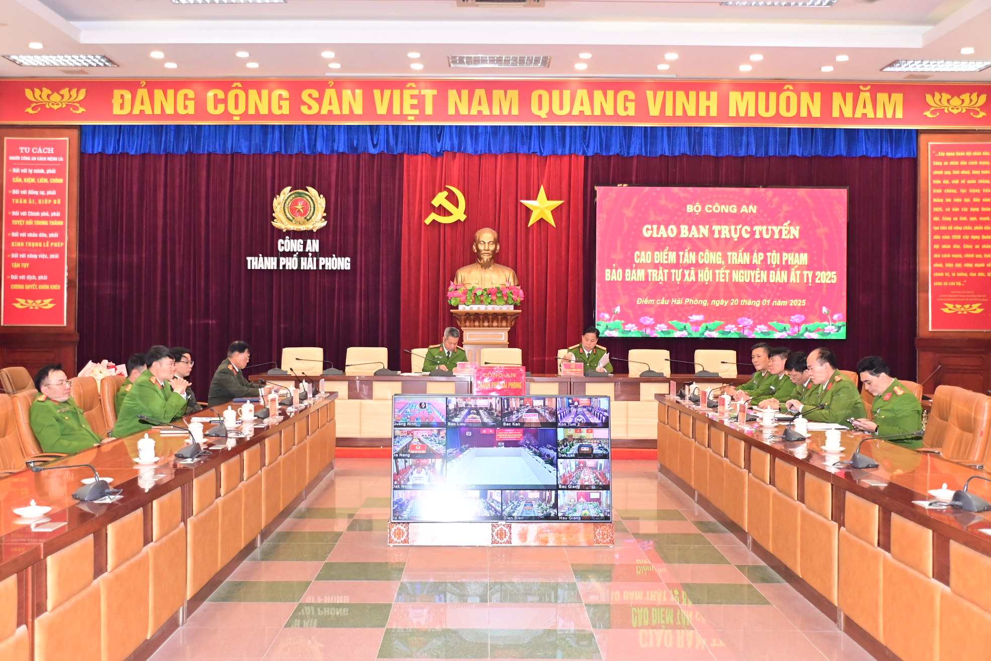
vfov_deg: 33.4
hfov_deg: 48.5
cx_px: 496
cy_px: 330
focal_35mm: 40
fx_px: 1101
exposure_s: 1/200
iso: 2500
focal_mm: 27
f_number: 4
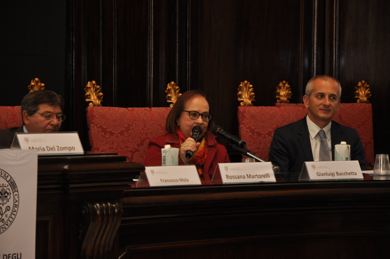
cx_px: 195
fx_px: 1704
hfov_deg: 13.1
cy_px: 130
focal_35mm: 158
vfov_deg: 8.7
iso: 500
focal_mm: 105
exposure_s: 1/60
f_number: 5.6
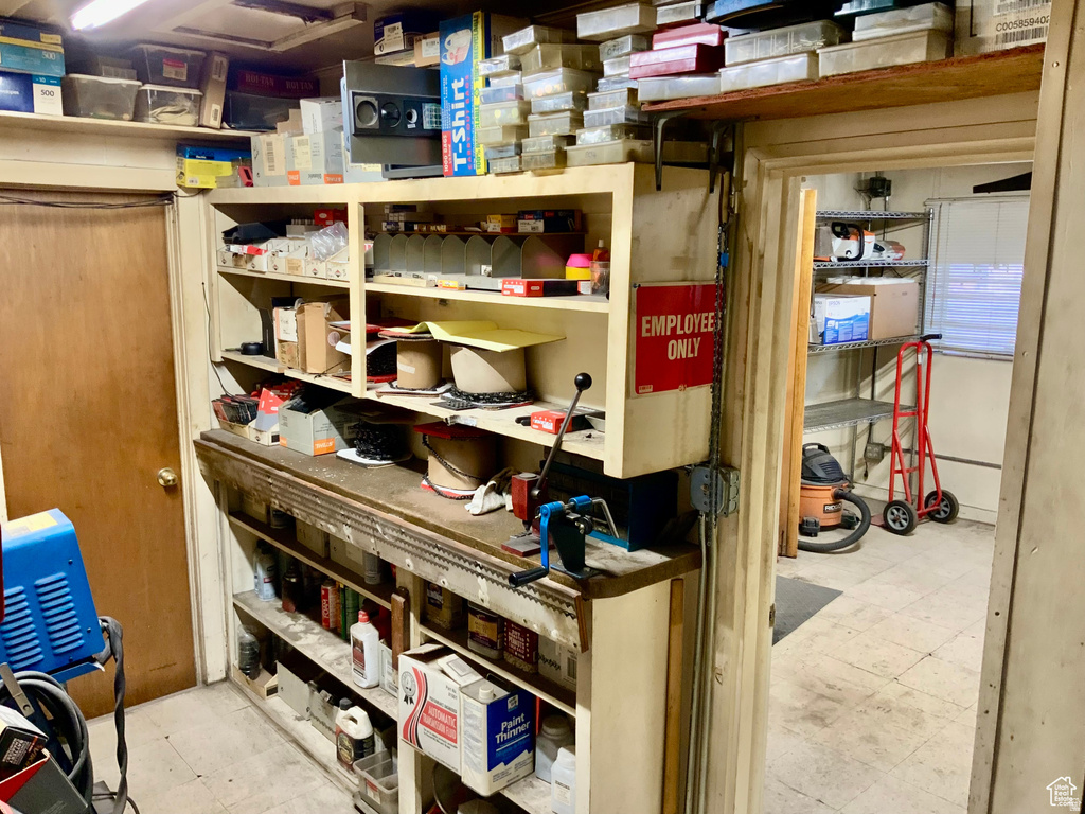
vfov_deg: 48.2
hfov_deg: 61.7
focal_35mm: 29
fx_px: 909
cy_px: 407
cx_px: 542
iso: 125
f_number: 1.8
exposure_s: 1/60
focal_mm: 3
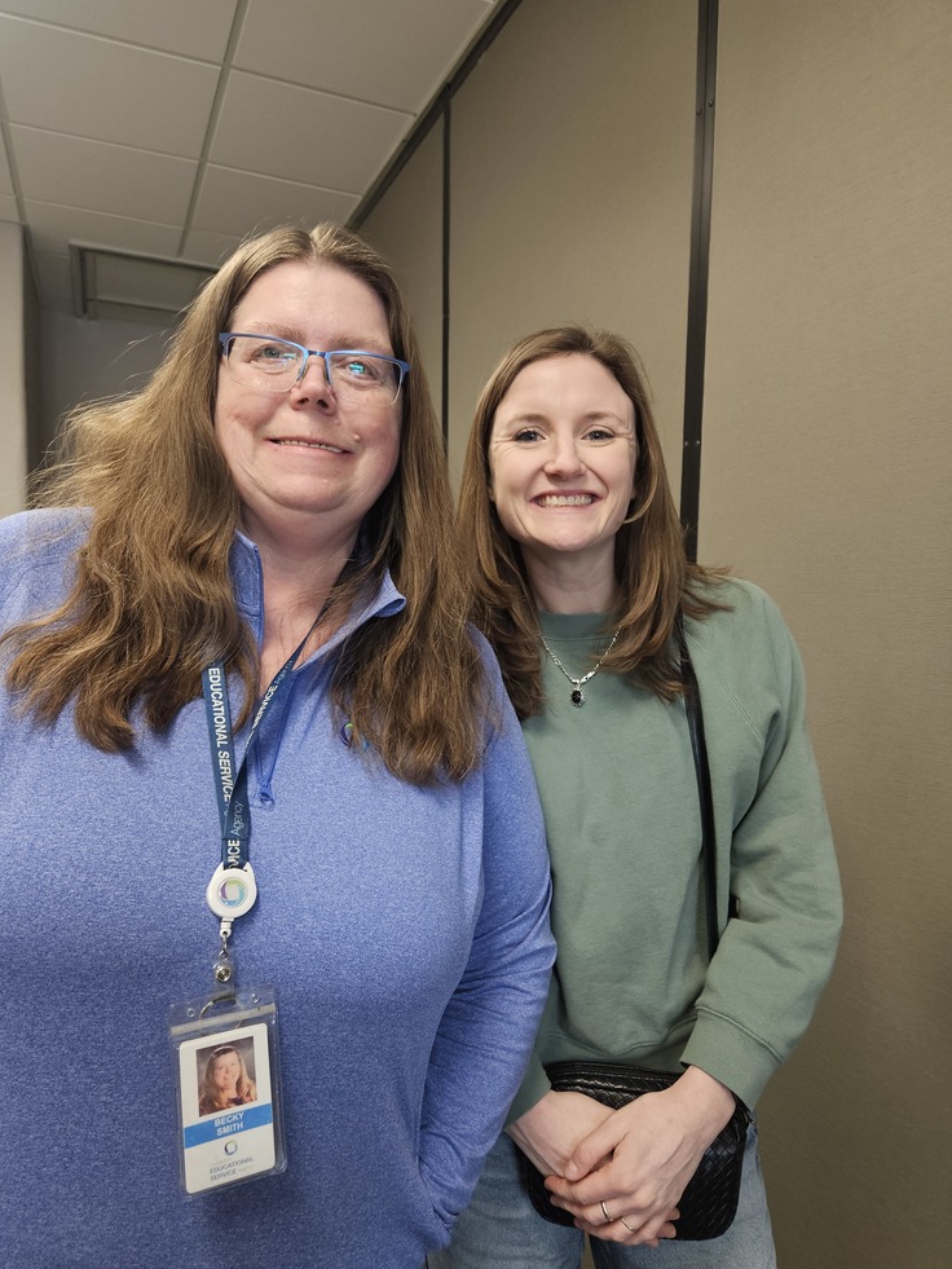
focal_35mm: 24
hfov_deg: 56.8
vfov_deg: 71.6
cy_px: 649
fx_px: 880
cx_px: 468
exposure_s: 1/120
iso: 250
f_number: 1.8
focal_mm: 5.4
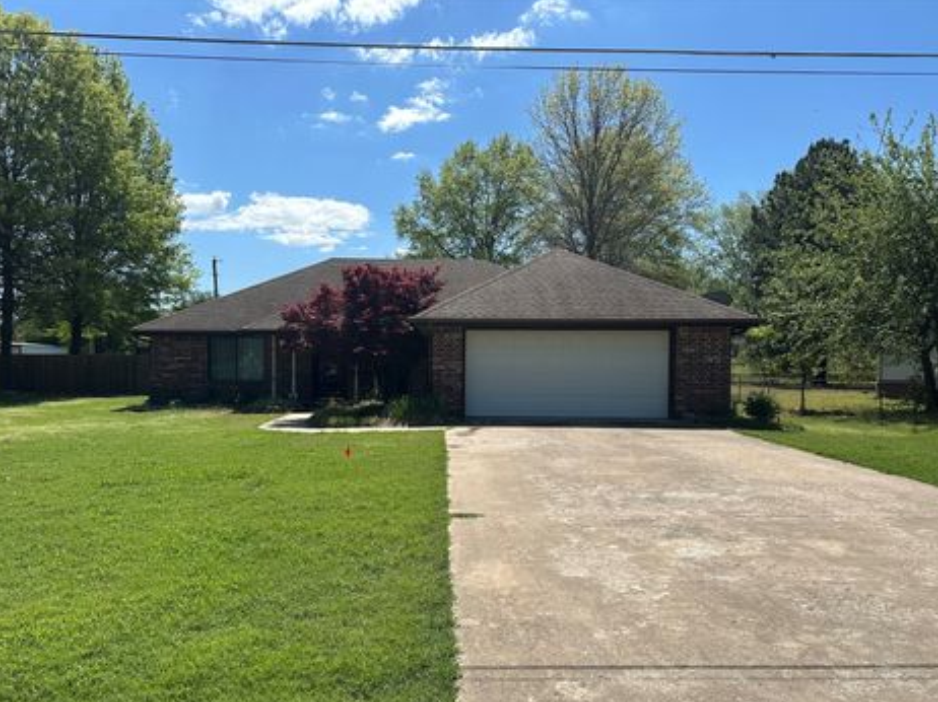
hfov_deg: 67.3
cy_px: 376
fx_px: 704
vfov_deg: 53.0
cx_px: 455
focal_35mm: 26
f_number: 1.78
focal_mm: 6.86
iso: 80
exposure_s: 1/5848
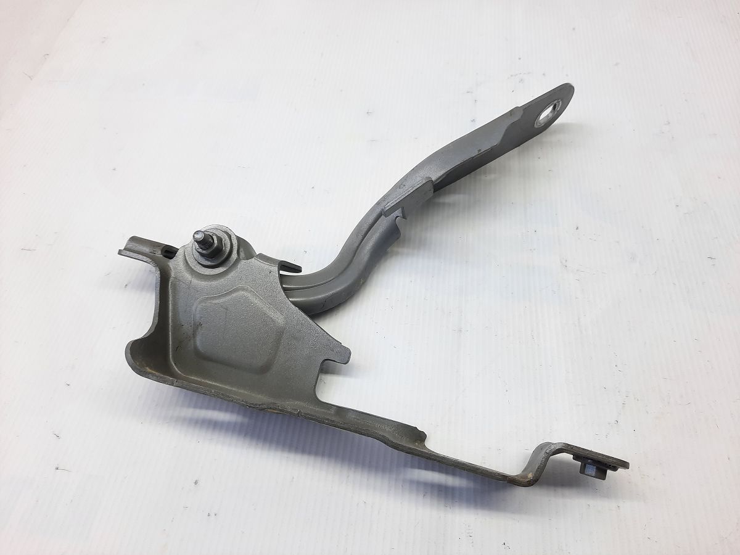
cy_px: 278
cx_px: 370
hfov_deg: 69.4
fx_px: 534
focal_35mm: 25
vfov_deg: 54.9
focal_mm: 4.6
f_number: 2
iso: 50
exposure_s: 1/50
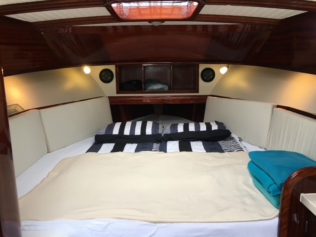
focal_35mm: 29
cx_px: 158
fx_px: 265
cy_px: 118
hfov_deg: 61.7
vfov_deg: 48.2
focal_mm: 4.15
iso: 25
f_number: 2.2
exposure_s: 1/33
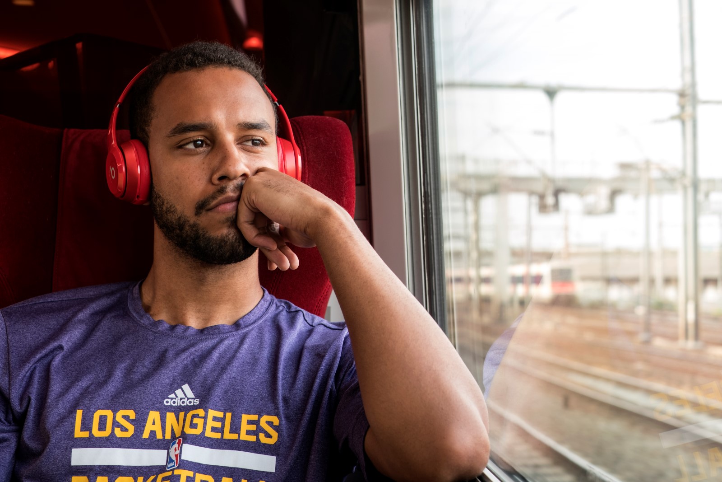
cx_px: 361
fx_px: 1063
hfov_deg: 37.5
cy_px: 241
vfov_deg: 25.5
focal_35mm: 53
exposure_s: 1/30
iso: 250
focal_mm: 35
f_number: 4
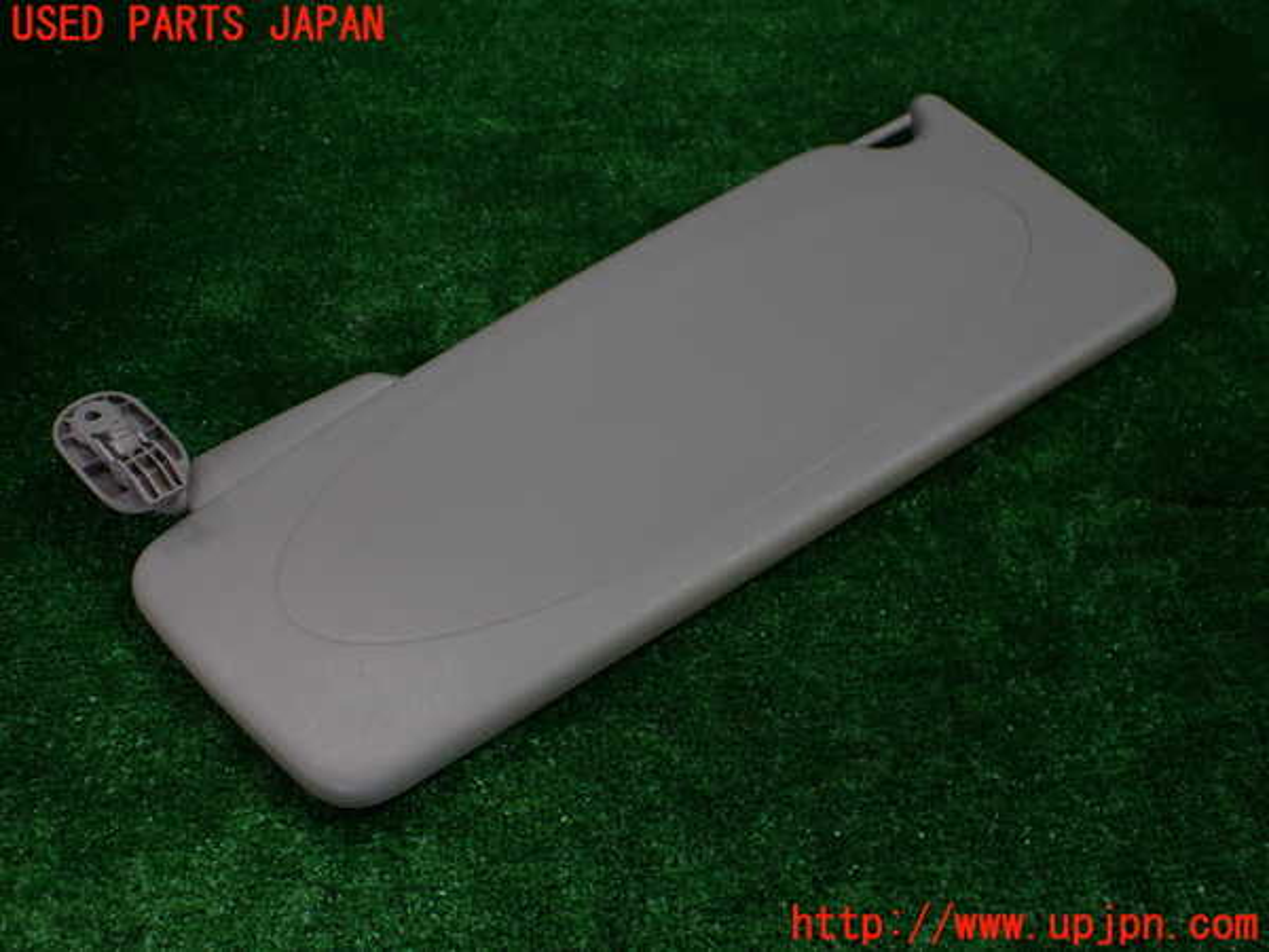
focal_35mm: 30
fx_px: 1100
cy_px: 476
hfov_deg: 60.0
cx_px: 634
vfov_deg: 46.8
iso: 200
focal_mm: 5.4
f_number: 2.3
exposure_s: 1/125
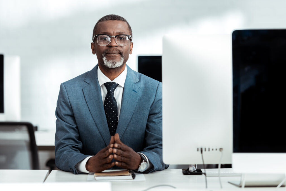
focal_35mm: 122
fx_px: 969
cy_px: 96
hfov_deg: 16.8
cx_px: 143
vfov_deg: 11.2
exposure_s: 1/200
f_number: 2.8
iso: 100
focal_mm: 122
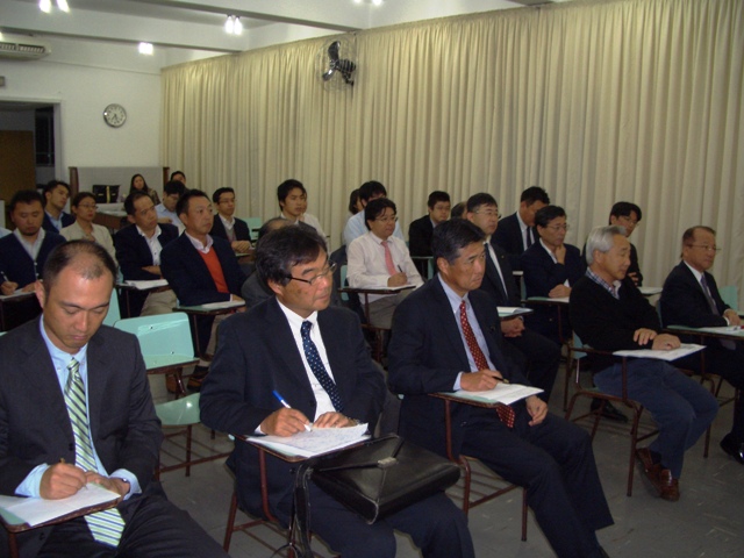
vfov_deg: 40.7
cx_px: 372
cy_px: 279
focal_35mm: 35
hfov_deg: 52.6
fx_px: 752
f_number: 2.6
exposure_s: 1/60
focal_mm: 5.8
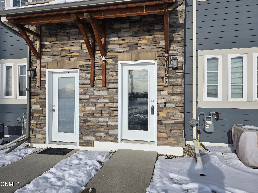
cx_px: 129
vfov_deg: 58.9
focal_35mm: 23
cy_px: 96
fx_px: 171
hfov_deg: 73.9
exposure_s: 1/3493
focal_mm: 5.4
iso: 25
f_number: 1.8
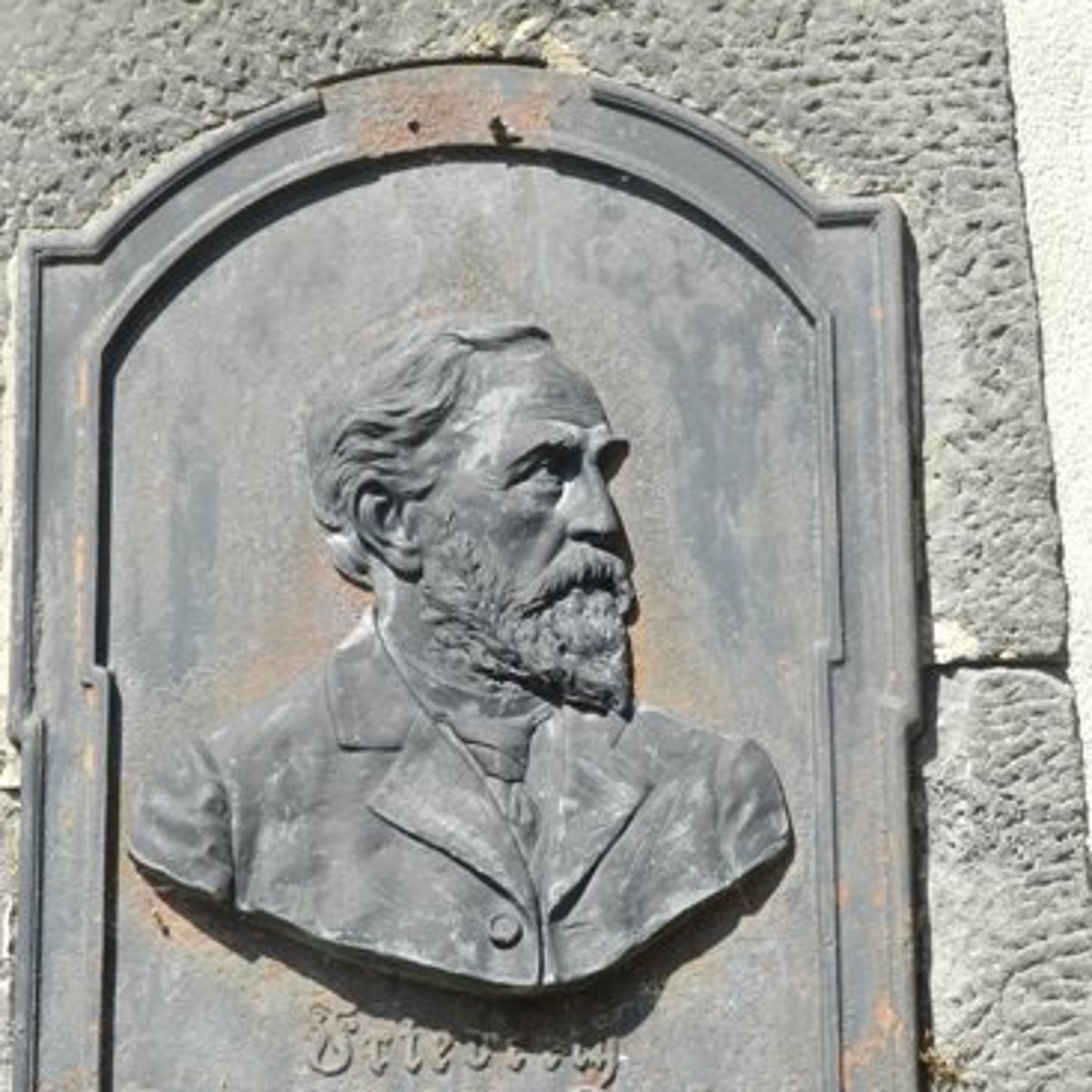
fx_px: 4176
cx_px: 455
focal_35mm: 117
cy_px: 592
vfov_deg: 14.9
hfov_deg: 14.9
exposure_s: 1/320
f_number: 4.8
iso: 160
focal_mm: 13.5
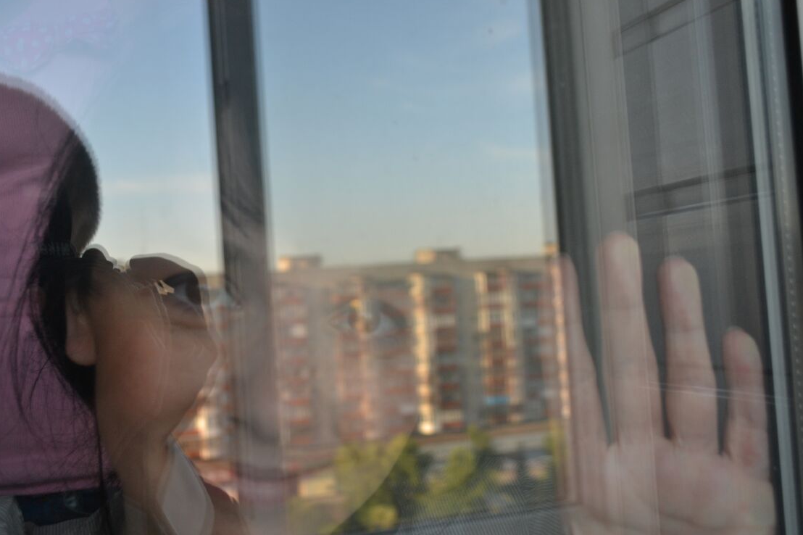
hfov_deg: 49.5
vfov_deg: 34.2
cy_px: 258
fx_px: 870
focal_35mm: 39
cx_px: 373
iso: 360
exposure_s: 1/125
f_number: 5.6
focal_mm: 24
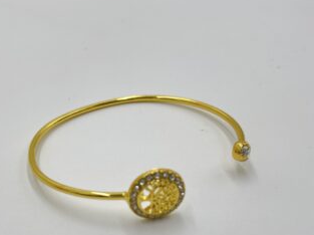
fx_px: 435
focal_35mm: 48
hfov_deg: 39.6
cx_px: 133
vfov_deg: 29.7
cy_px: 179
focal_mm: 5.1
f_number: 1.6
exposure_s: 1/318
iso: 50
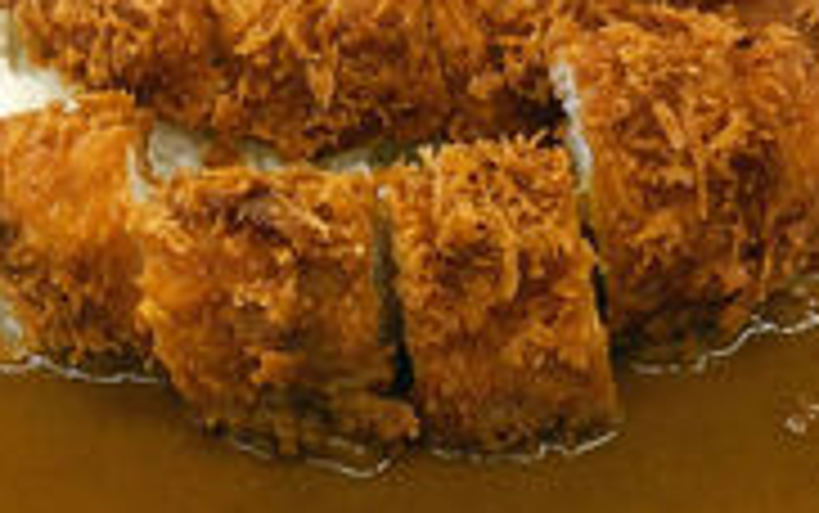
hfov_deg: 29.3
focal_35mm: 70
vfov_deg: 18.5
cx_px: 378
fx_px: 1563
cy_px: 374
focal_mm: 4.06
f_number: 1.94
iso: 80
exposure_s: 1/46
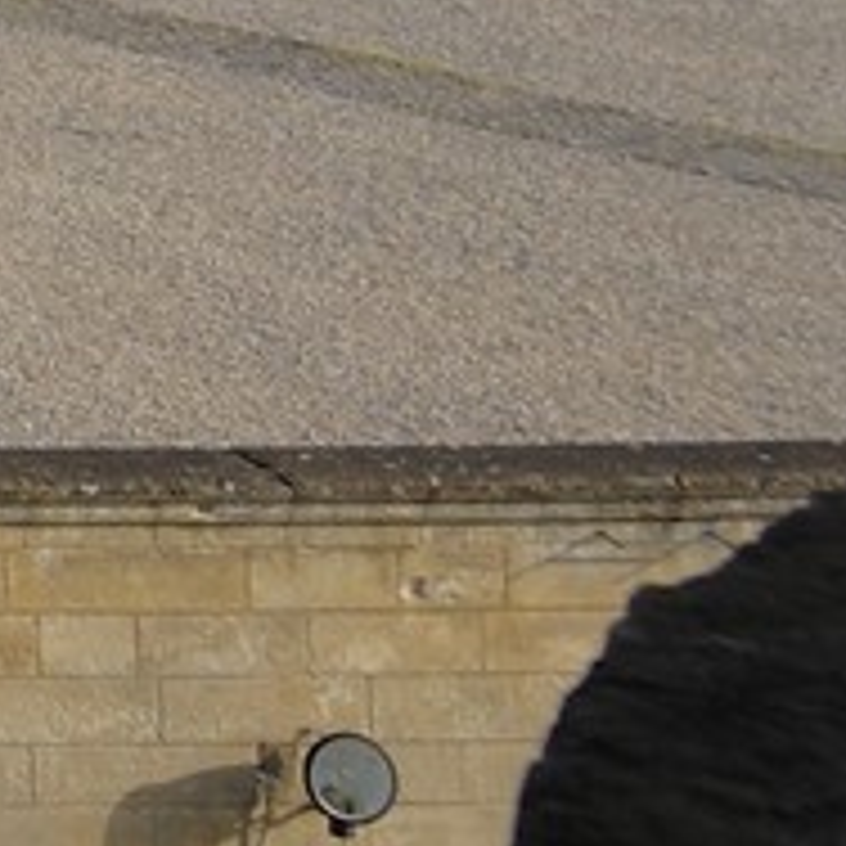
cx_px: -2106
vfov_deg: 11.3
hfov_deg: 9.0
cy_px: -1143
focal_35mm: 130
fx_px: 3595
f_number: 7.1
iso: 100
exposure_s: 1/350
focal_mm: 12
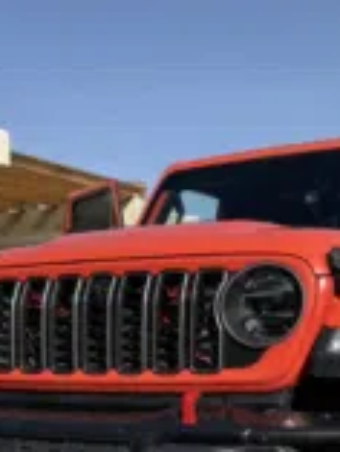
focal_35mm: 61
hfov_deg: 24.0
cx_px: 216
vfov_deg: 29.9
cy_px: 432
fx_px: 798
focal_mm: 6.76
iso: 80
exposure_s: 1/4975
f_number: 1.78
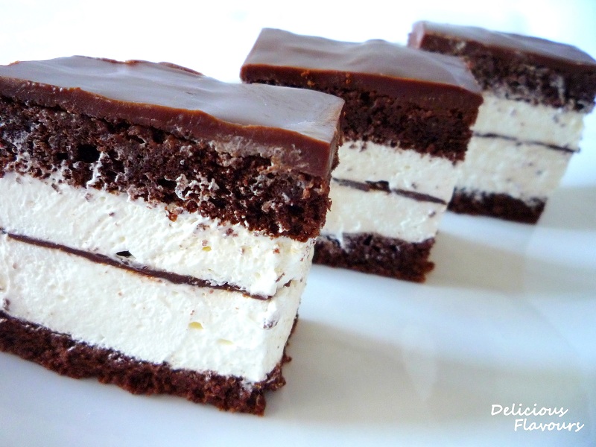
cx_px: 298
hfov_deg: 60.0
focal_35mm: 30
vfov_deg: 46.8
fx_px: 517
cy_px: 224
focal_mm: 5.2
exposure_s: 1/30
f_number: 3.3
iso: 320
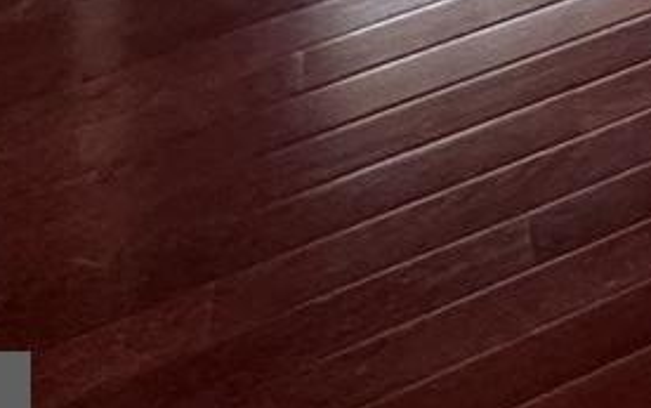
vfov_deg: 7.6
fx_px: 1953
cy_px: -1266
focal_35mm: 110
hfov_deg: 11.9
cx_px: 1856
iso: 200
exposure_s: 1/60
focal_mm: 2.22
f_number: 2.2
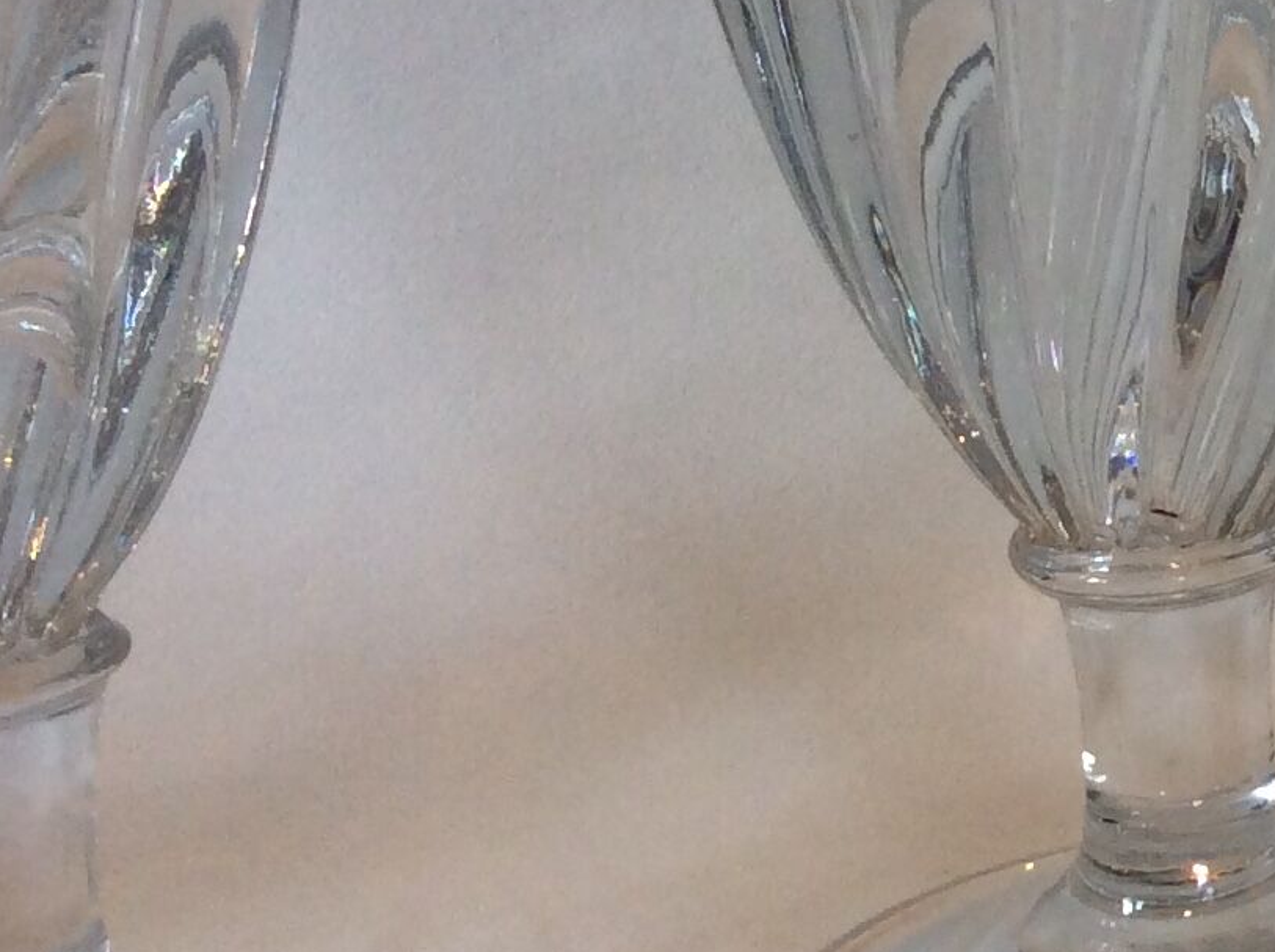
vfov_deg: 14.4
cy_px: 245
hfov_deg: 17.2
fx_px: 3751
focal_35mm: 102
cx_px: 1970
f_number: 2.4
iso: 50
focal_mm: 3.3
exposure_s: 1/50
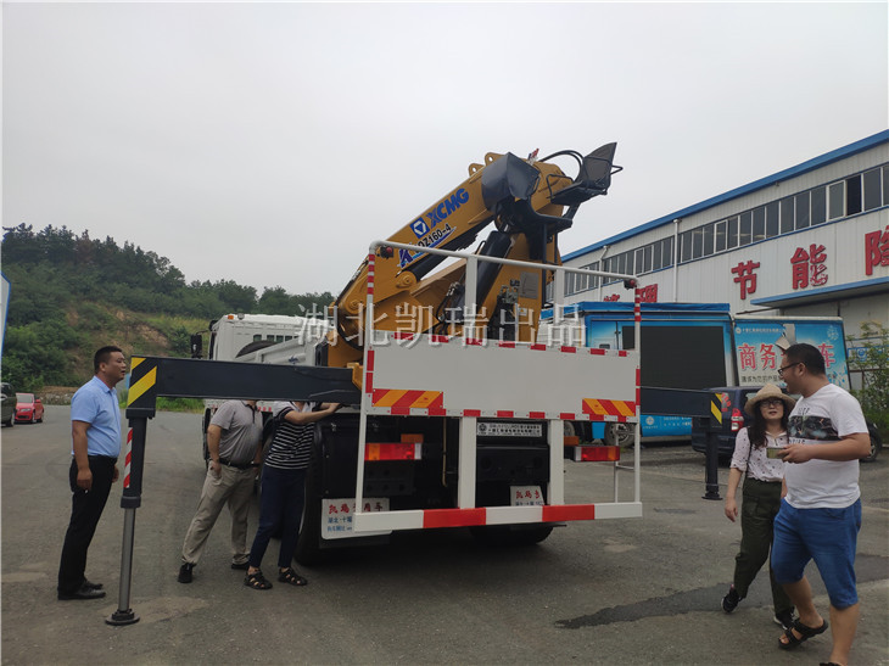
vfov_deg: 63.4
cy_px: 333
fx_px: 539
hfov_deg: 79.0
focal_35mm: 21
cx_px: 444
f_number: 1.8
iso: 100
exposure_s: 1/868
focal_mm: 4.22
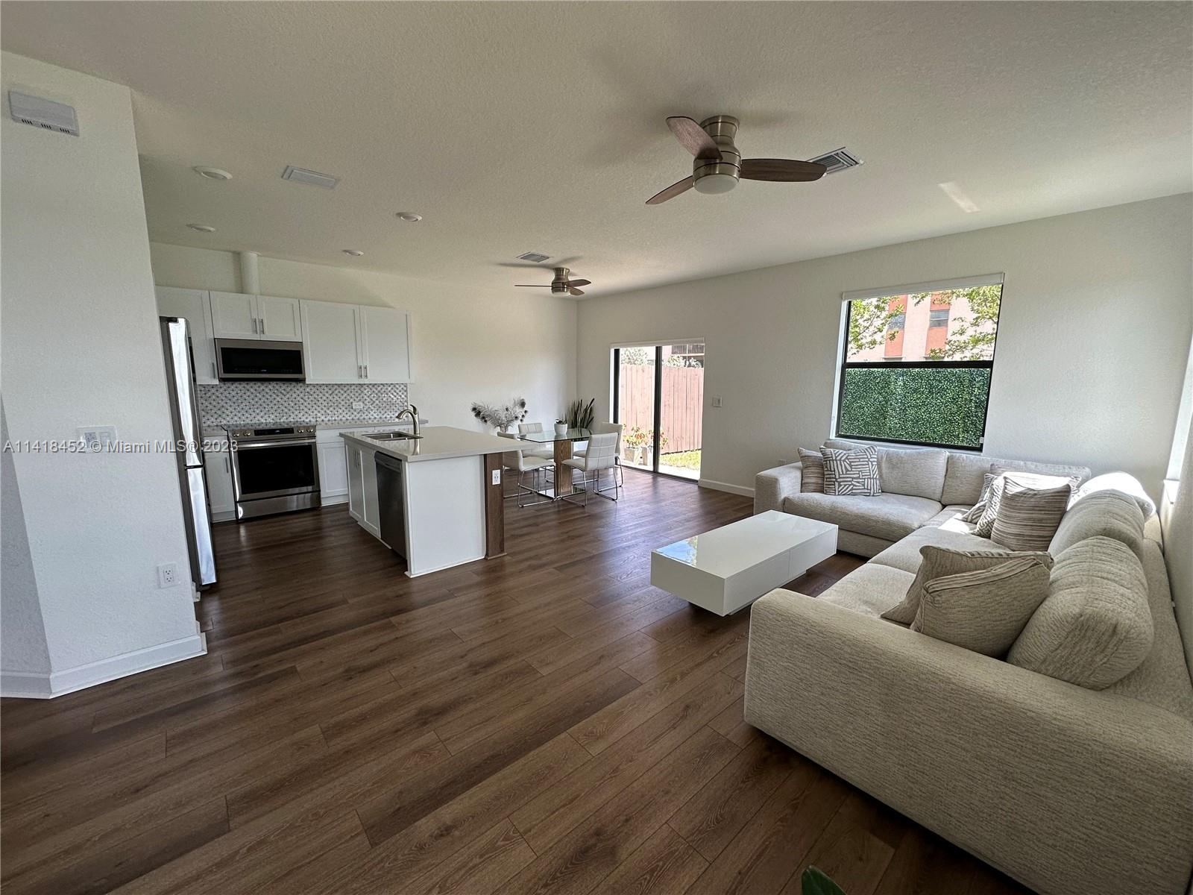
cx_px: 596
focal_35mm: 14
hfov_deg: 102.1
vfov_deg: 85.7
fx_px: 482
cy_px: 448
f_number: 2.2
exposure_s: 1/99
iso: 64
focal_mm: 2.22
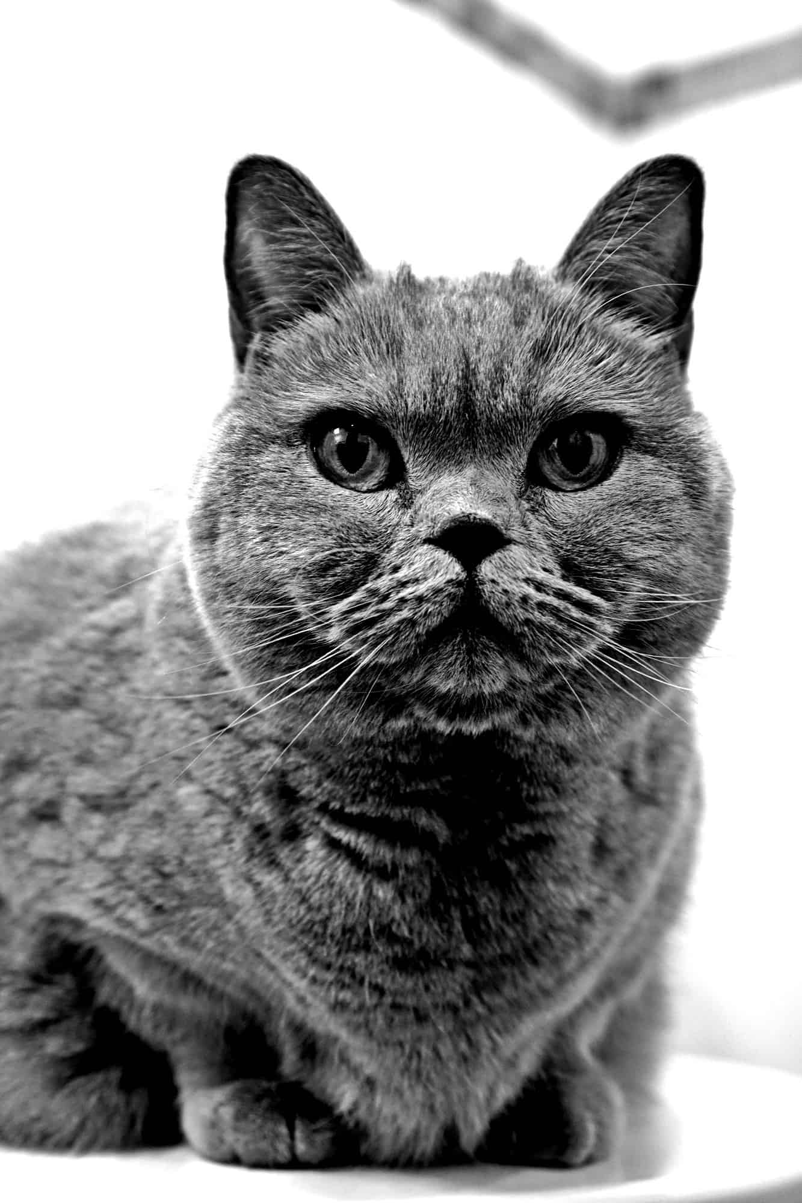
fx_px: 1755
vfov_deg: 37.9
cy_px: 602
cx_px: 401
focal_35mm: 52
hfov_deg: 25.7
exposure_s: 1/30
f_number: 3.5
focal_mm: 35
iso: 400
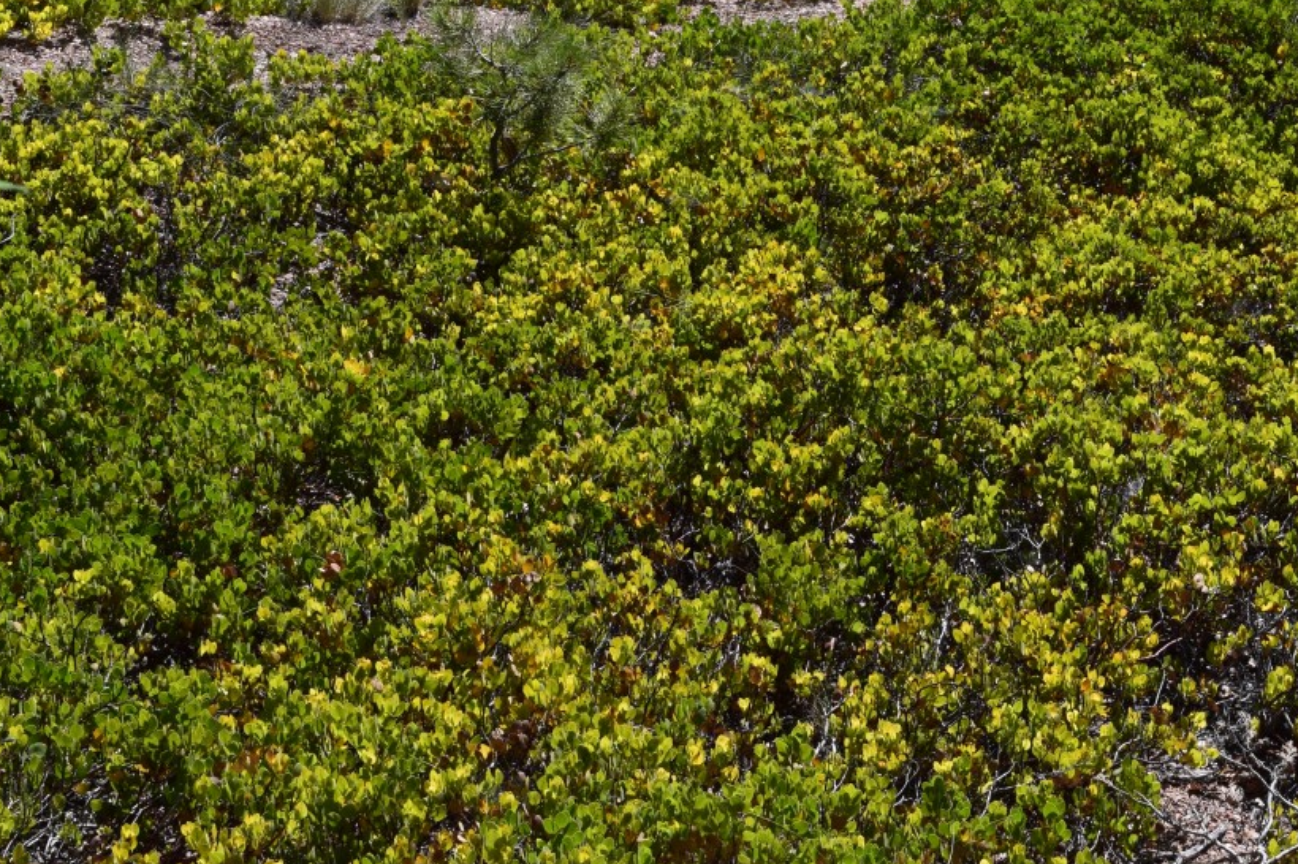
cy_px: 296
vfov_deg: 16.2
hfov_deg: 23.8
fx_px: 3027
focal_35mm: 84
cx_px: 1061
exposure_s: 1/400
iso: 400
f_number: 11
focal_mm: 34
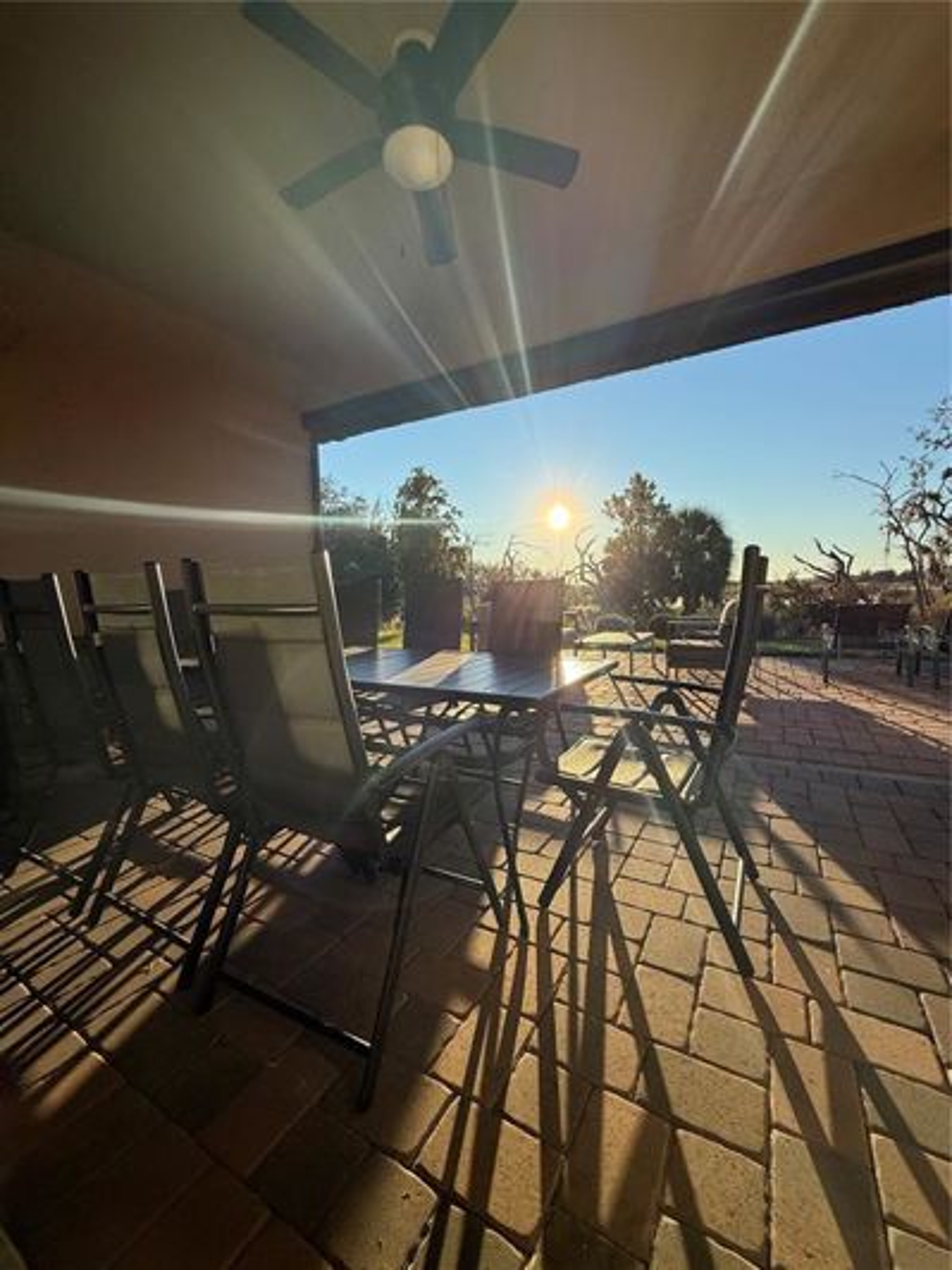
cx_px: 476
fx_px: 513
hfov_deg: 85.7
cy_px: 635
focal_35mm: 14
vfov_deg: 102.1
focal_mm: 2.22
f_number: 2.2
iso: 64
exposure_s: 1/1961
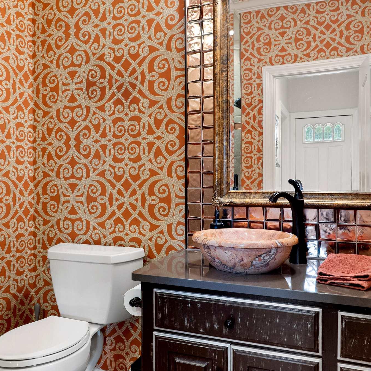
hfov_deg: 52.2
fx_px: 376
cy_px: 181
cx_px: 147
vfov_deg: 52.5
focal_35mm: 31
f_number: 5.6
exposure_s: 1/8
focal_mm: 16
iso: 1250
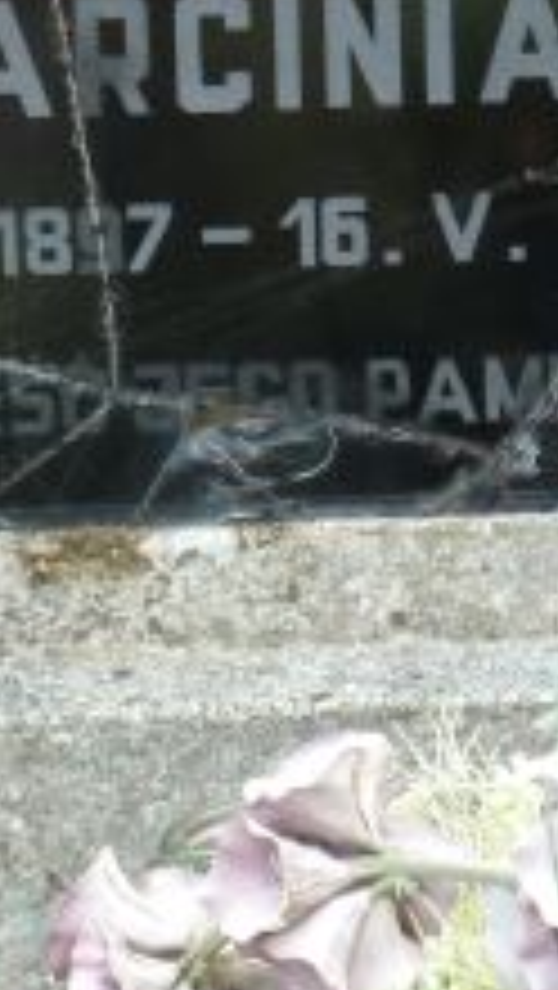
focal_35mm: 326
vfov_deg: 6.6
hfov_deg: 3.7
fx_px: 8562
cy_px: 54
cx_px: 225
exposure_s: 1/40
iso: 100
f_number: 4.5
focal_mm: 22.5
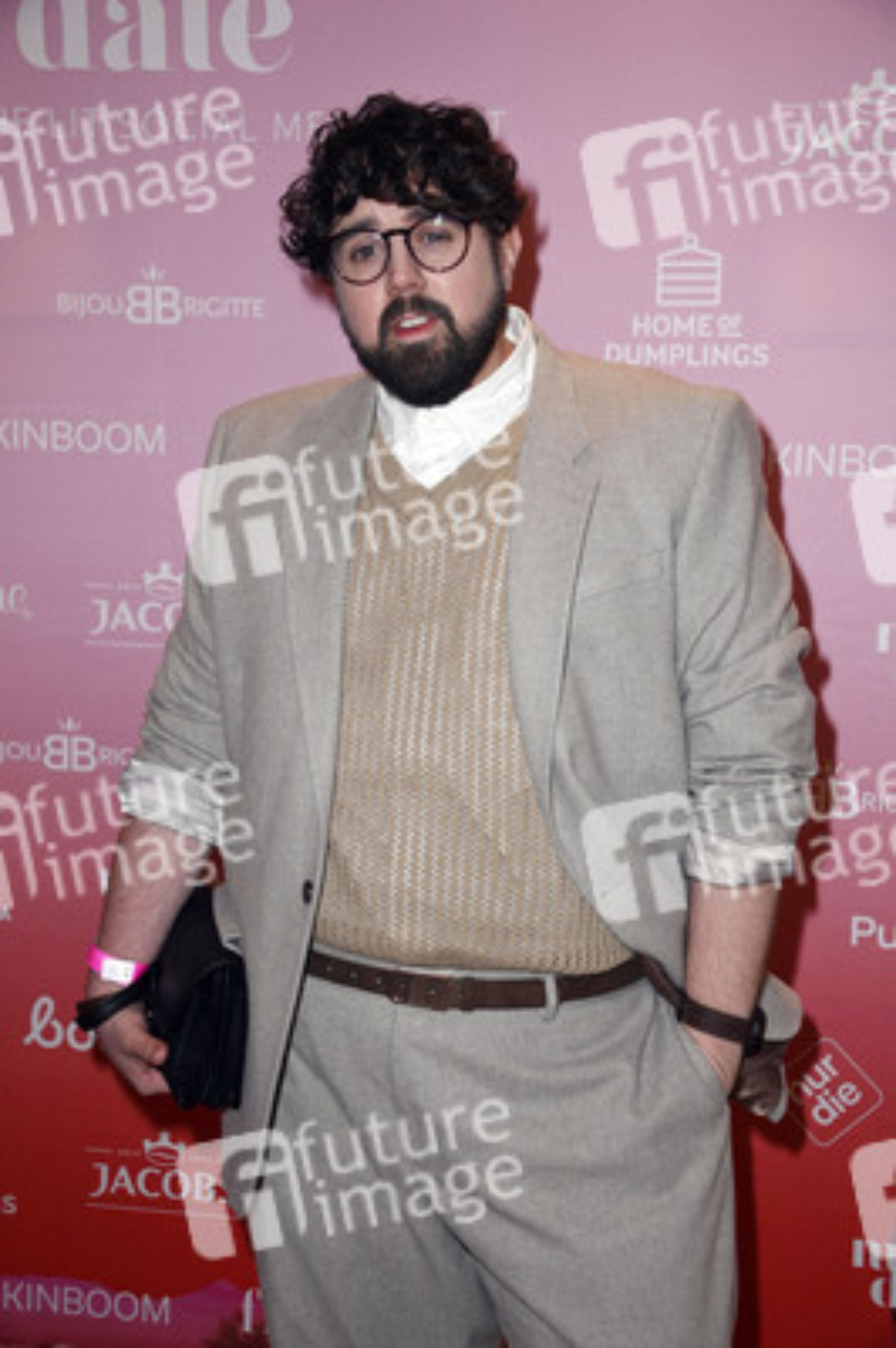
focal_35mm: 56
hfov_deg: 24.2
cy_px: 674
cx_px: 448
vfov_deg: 35.7
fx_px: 2094
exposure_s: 1/250
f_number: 5.6
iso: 800
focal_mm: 56
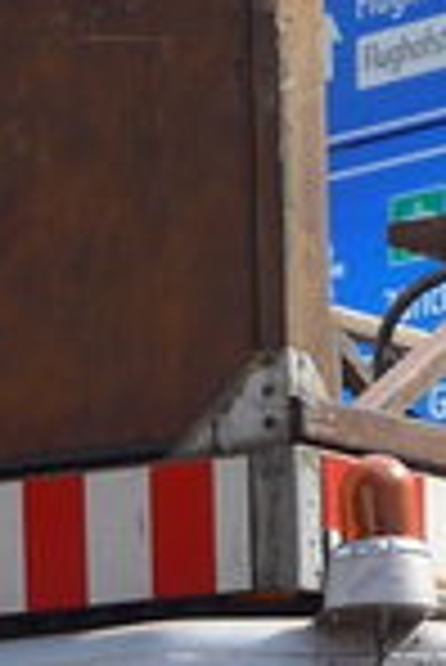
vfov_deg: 6.1
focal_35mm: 329
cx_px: -162
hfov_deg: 4.2
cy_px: 1143
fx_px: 6099
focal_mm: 8
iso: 80
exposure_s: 1/1300
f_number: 2.8
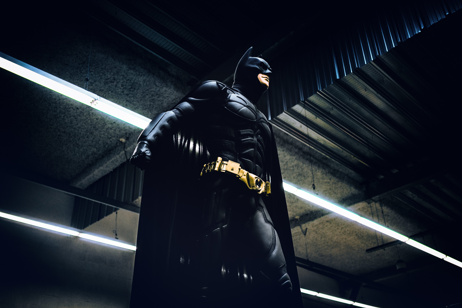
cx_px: 231
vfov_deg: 37.9
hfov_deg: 54.4
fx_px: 449
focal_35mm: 35
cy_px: 154
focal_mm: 35
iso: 640
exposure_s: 1/250
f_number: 2.8
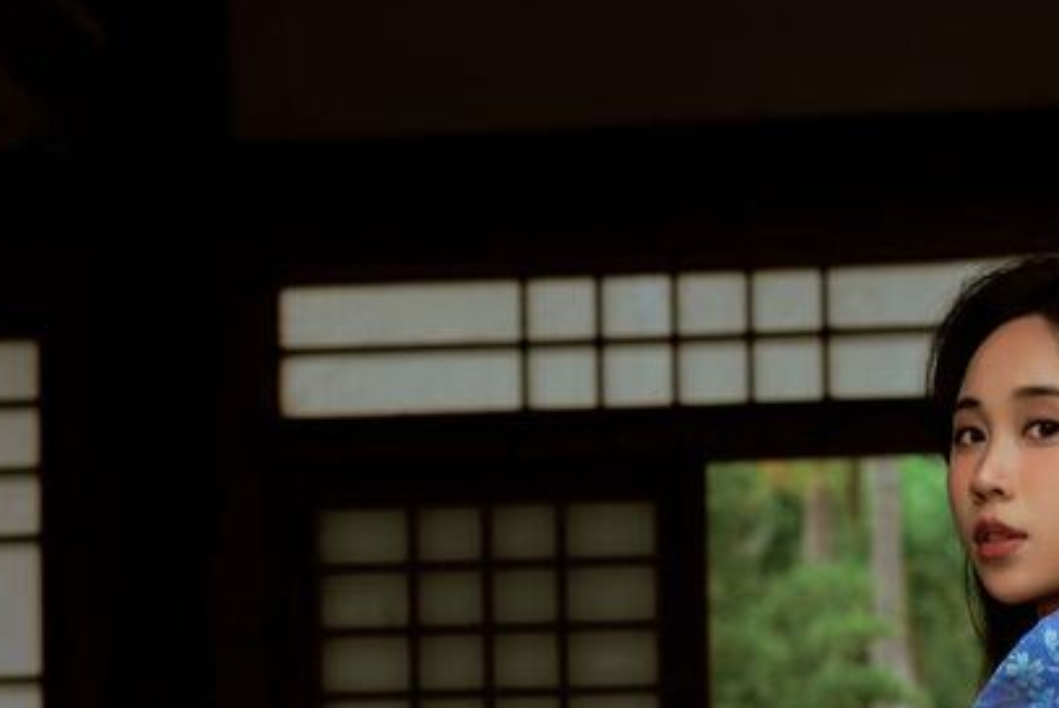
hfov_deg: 15.9
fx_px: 3797
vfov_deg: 10.5
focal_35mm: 129
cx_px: 666
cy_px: 800
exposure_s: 1/125
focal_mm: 50
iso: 100
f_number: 4
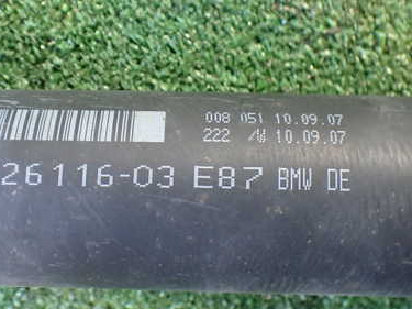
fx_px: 571
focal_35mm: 48
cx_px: 162
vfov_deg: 30.2
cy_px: 142
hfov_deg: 39.5
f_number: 2.3
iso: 800
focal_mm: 5.4
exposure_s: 1/100
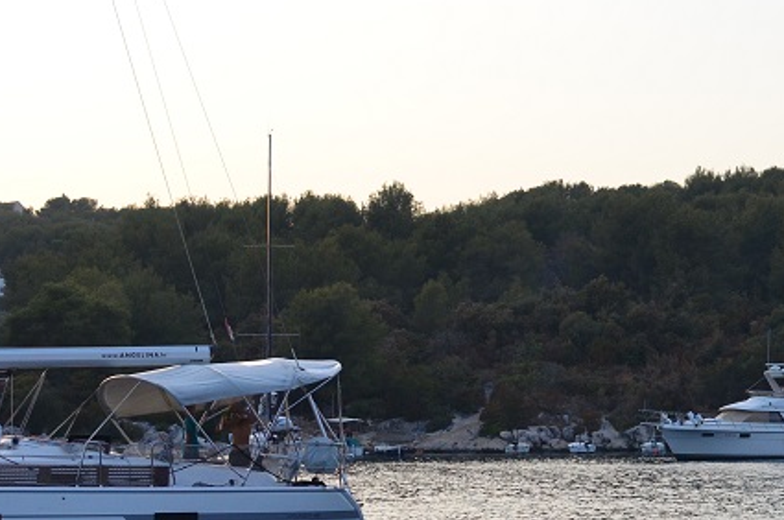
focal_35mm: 111
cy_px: 422
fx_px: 2415
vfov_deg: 12.2
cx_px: 598
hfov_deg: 18.3
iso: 640
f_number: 4
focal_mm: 35
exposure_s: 1/1000
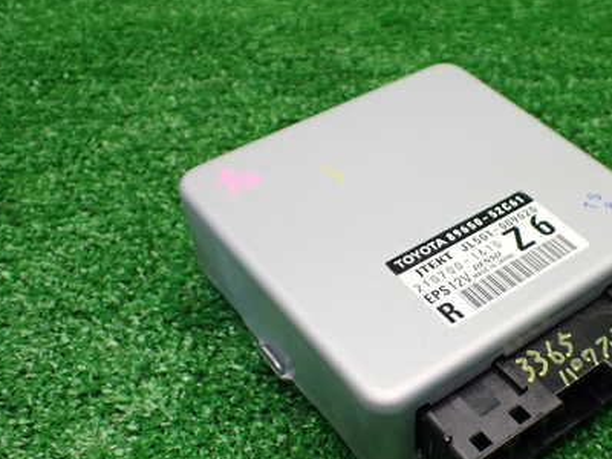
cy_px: 277
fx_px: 796
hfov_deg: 41.2
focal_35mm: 45
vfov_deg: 32.1
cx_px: 436
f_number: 2.3
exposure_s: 1/125
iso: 400
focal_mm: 5.4
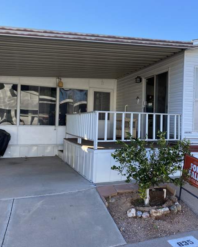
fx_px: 249
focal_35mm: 34
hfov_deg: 42.3
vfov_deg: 52.8
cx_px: 145
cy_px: 123
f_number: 1.8
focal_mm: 4.25
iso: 32
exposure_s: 1/767
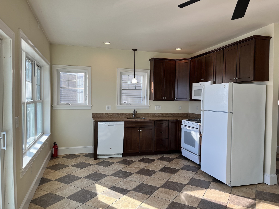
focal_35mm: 26
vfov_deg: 53.1
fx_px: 210
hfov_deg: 67.3
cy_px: 104
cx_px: 140
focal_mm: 5.1
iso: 40
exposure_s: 1/211
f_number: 1.6
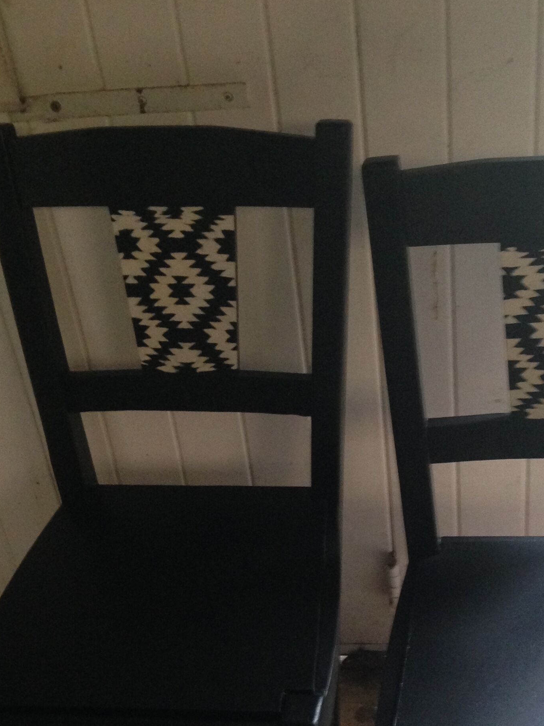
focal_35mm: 59
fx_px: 1237
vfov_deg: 32.3
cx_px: 376
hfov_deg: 24.6
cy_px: 506
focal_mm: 4.12
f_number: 2.4
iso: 250
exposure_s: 1/20
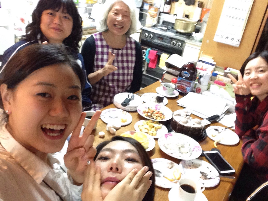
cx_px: 134
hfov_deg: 52.6
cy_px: 100
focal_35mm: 35
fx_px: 271
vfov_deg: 40.7
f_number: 2.4
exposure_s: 1/15
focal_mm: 2.18
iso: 250
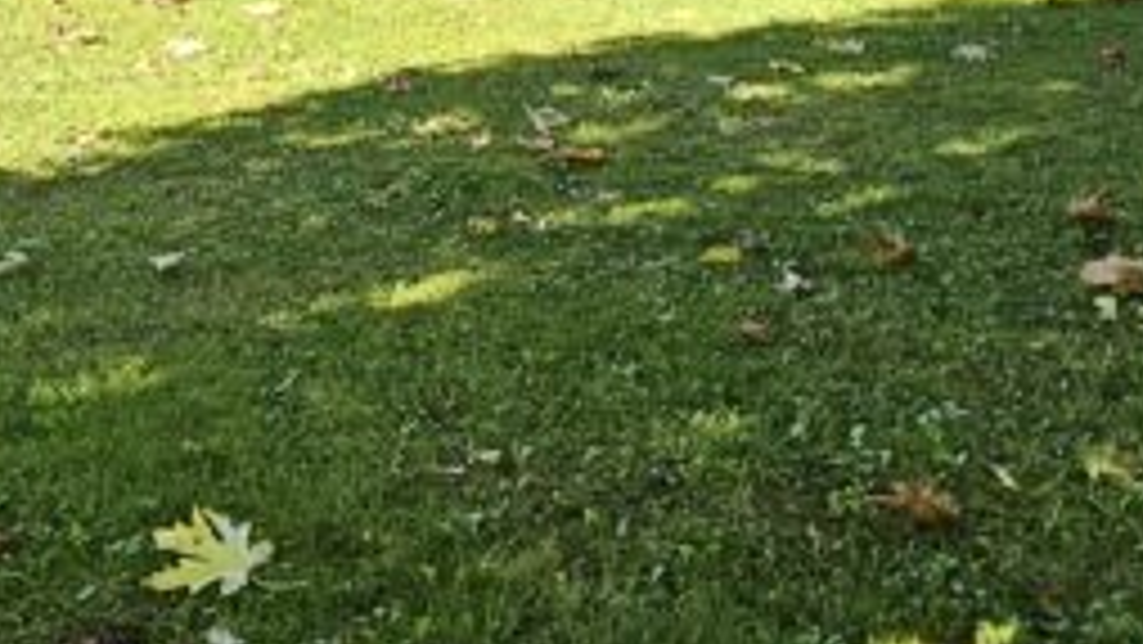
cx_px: 338
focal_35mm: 57
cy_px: -212
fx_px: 1728
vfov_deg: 19.3
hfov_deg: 36.0
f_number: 2.2
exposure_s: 1/342
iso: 50
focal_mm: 2.2
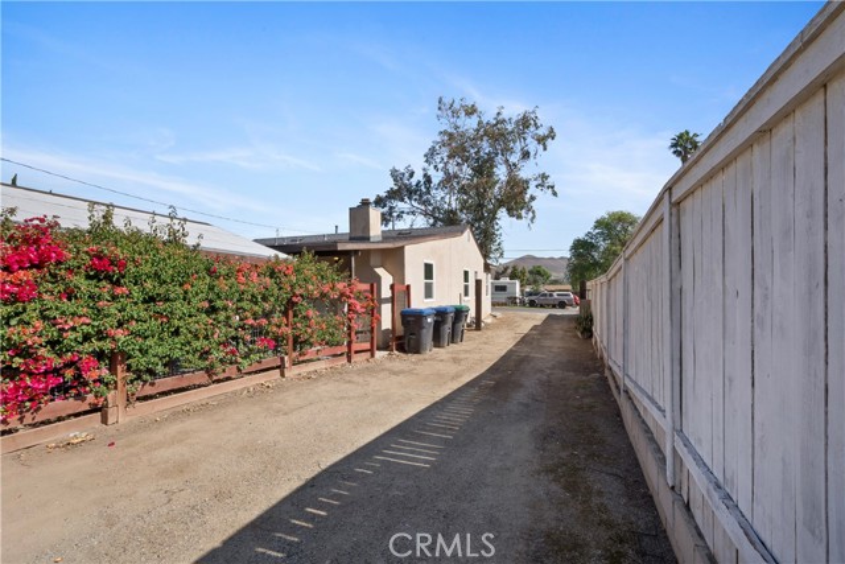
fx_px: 376
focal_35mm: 16
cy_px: 282
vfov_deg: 73.8
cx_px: 422
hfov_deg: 96.7
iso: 64
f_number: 22
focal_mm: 16
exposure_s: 1/13
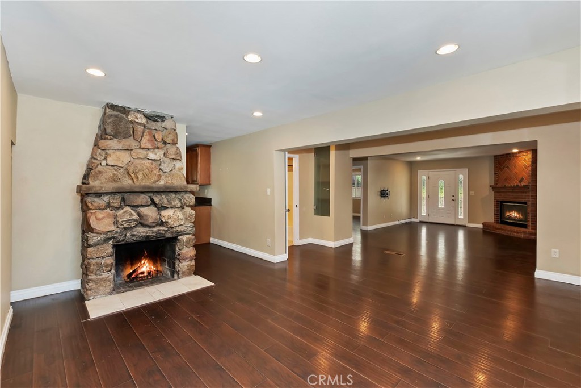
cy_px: 194
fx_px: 242
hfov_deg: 100.4
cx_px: 290
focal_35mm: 15
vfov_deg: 77.3
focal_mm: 10
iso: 400
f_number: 8
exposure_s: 1/30
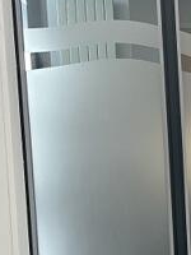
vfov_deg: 18.9
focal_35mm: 104
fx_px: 765
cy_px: 148
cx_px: 456
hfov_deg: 11.7
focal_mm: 5.7
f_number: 1.5
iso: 32
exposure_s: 1/100
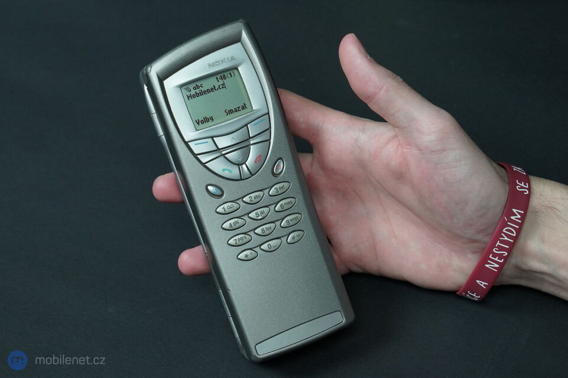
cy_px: 189
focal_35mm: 64
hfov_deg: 31.4
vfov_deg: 21.2
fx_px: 1009
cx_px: 284
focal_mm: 64
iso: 2500
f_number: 8
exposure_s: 1/200
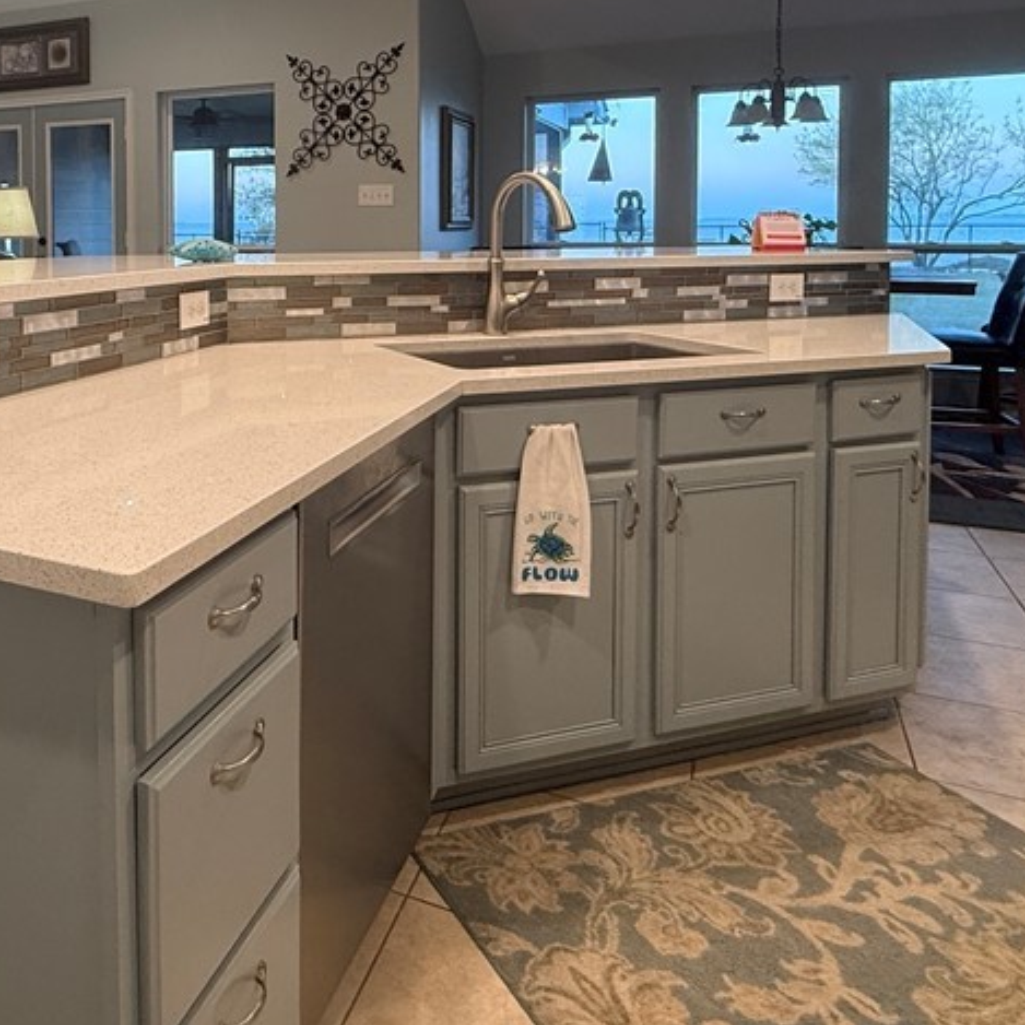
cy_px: 257
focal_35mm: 27
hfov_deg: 56.1
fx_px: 905
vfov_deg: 56.2
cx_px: 251
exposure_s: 1/60
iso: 200
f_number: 2.2
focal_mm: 2.22
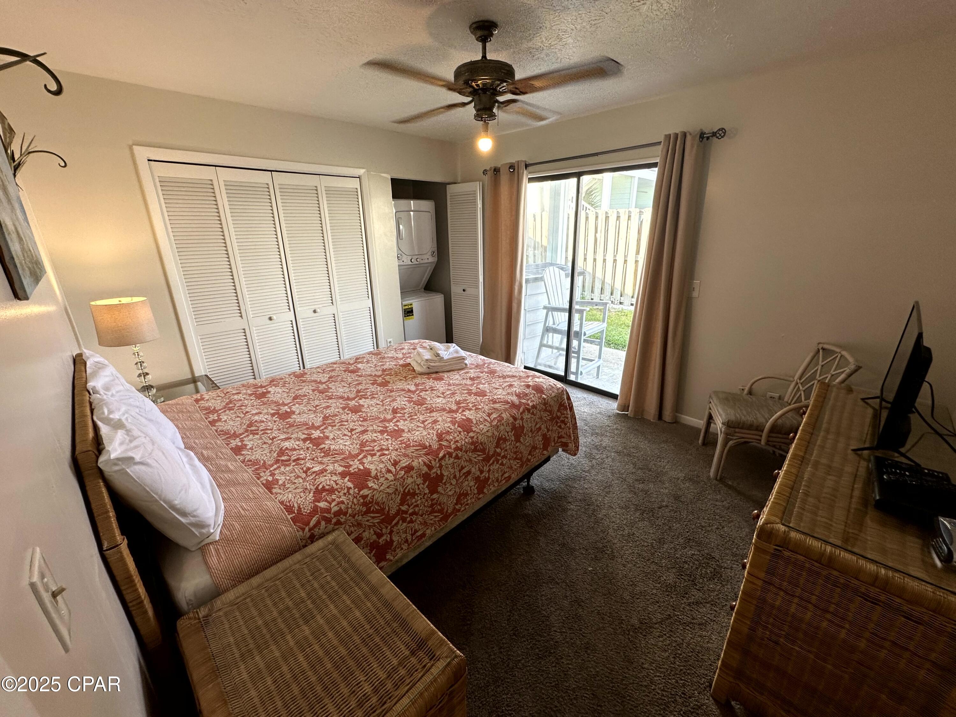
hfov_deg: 102.1
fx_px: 387
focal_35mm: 14
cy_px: 358
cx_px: 478
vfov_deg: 85.7
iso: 64
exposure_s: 1/120
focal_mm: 2.22
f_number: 2.2
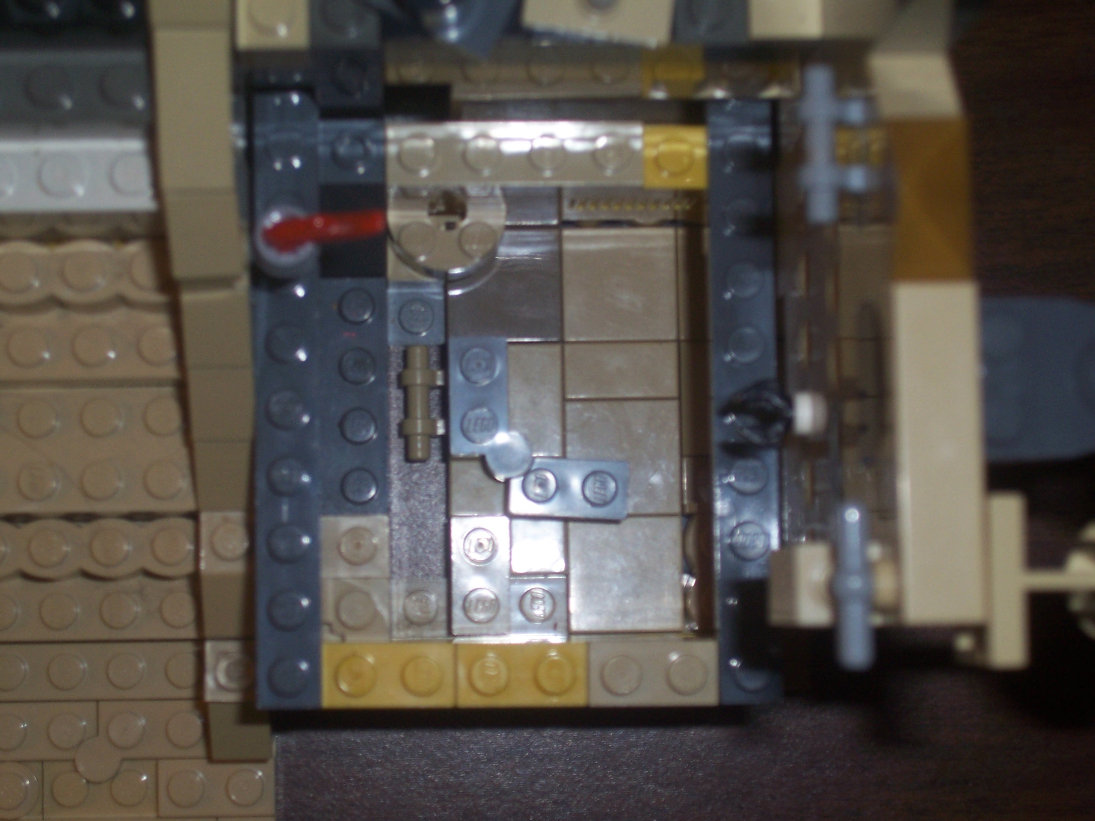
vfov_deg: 18.0
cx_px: 548
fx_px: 2594
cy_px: 410
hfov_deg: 23.8
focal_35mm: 82
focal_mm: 13.5
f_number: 4.1
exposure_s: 1/90
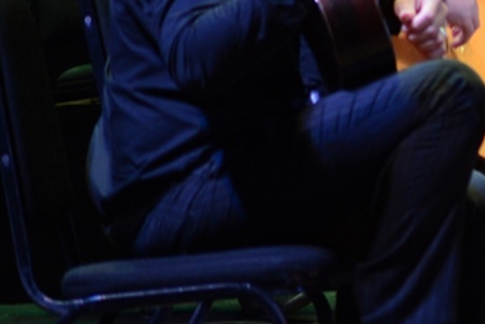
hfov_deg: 2.2
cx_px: 671
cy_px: -72
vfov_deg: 1.5
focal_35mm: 937
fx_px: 12628
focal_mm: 300
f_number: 5.6
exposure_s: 1/100
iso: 2500
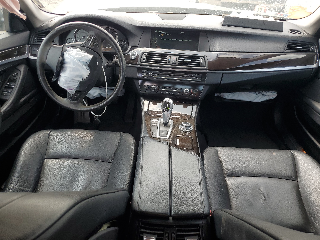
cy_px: 120
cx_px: 160
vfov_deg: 53.1
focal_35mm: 26
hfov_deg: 67.3
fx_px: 240
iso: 50
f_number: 1.5
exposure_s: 1/294
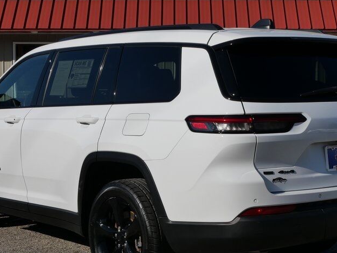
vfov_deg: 18.6
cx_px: 163
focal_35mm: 79
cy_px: 166
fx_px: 769
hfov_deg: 24.7
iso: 200
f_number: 16
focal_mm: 24
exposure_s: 1/400
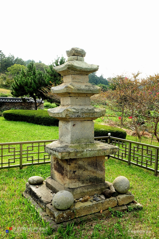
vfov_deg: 55.8
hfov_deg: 38.9
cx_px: 80
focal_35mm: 34
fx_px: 225
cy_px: 120
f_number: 22
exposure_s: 1/15
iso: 200
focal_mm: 34
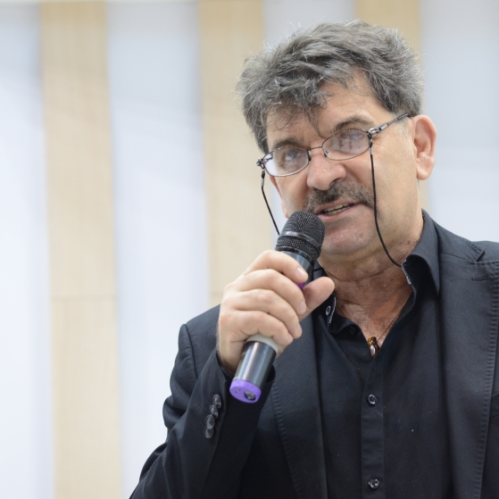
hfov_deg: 6.4
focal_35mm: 274
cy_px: 211
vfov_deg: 6.4
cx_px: 323
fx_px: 4469
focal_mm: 180
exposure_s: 1/160
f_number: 4
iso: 1600
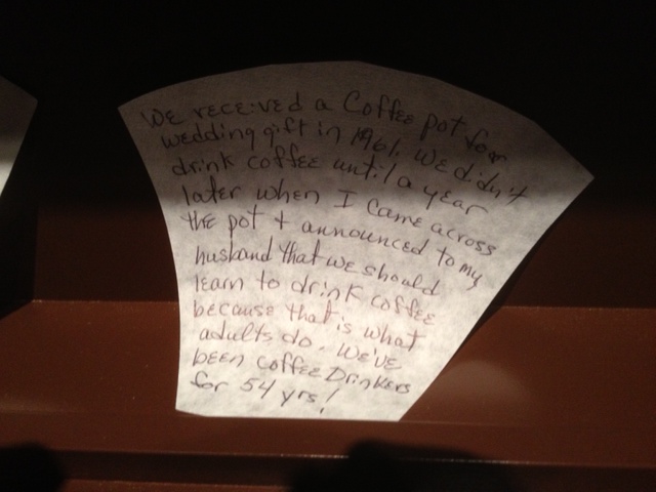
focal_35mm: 35
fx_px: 663
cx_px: 328
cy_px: 246
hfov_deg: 52.6
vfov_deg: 40.7
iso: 320
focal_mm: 4.28
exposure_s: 1/20
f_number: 2.4
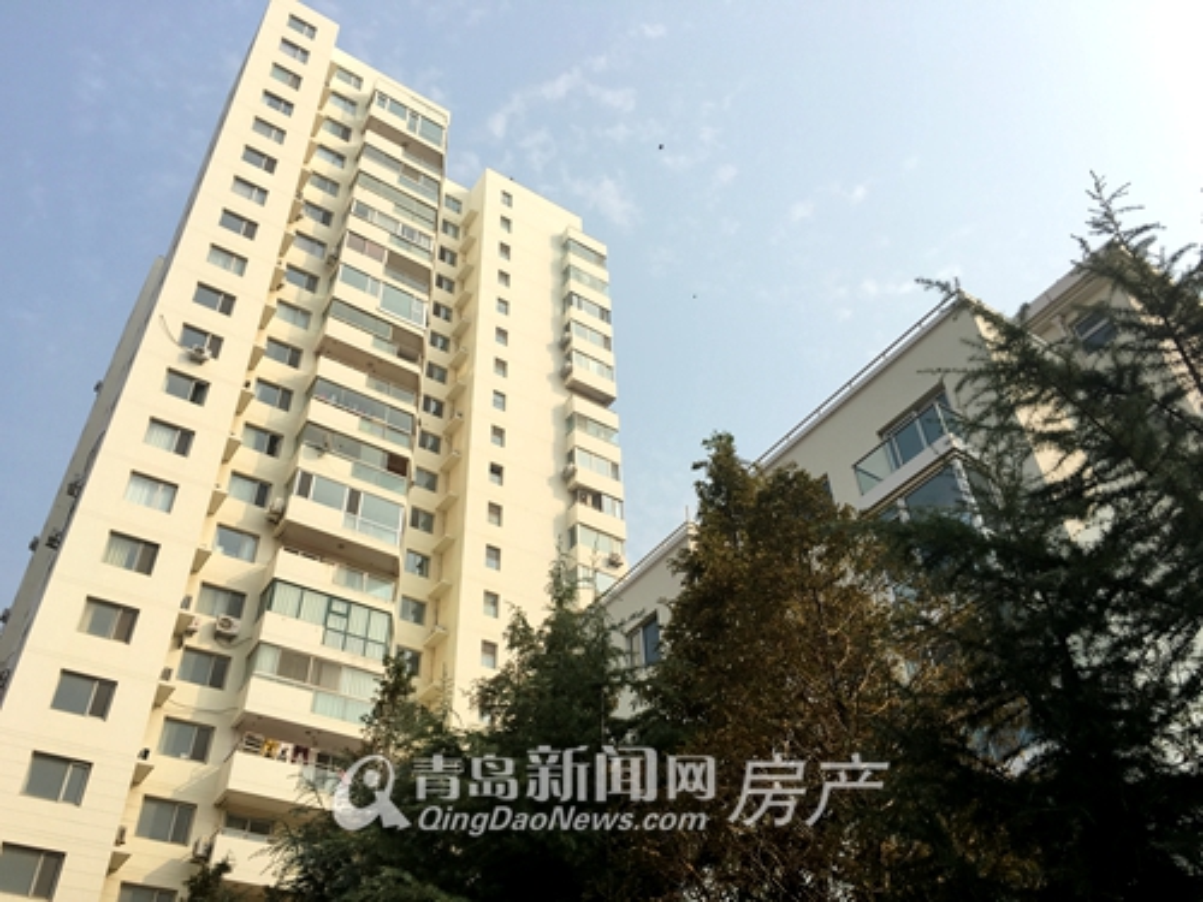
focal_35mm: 29
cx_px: 602
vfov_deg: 48.2
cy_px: 451
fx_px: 1008
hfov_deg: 61.7
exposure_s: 1/1099
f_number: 2.2
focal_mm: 4.15
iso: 25
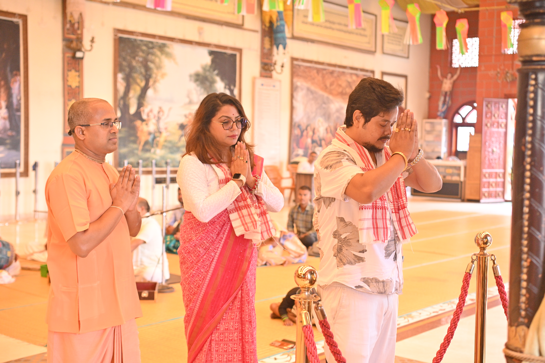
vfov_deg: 27.0
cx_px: 272
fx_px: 756
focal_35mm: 50
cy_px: 182
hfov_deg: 39.6
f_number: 3.5
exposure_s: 1/200
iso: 2500
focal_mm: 50
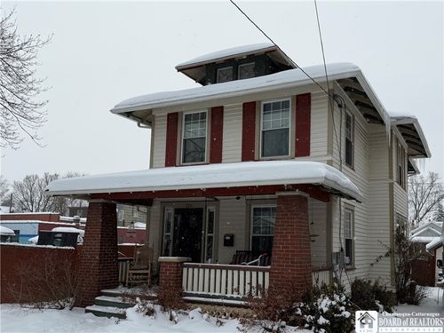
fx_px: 308
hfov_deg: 71.6
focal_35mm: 24
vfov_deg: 56.8
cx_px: 222
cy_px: 166
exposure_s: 1/2907
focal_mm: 6.76
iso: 80
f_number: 1.78
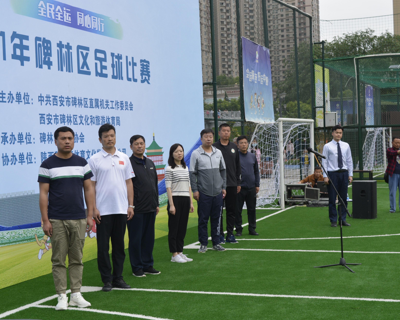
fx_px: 769
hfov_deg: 29.1
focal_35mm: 65
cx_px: 193
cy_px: 160
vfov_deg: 23.5
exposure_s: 1/250
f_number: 8
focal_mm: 38
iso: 200
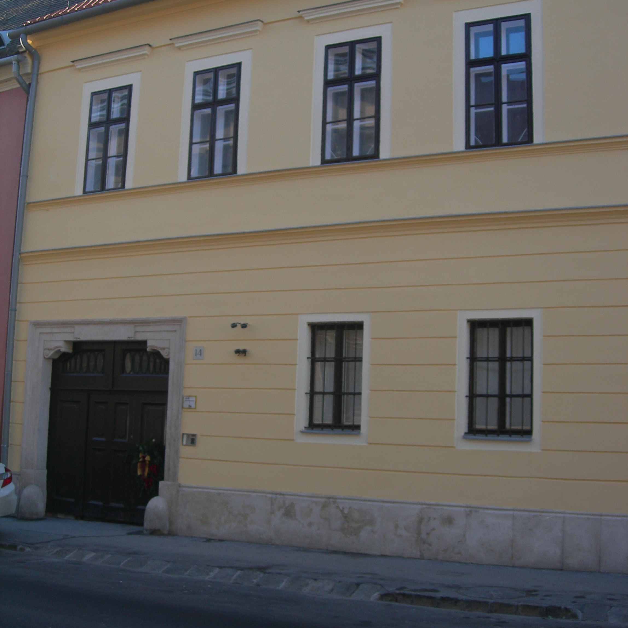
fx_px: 924
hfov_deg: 37.6
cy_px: 311
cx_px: 315
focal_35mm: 45
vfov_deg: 37.6
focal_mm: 7.8
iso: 50
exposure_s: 1/212
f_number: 2.8
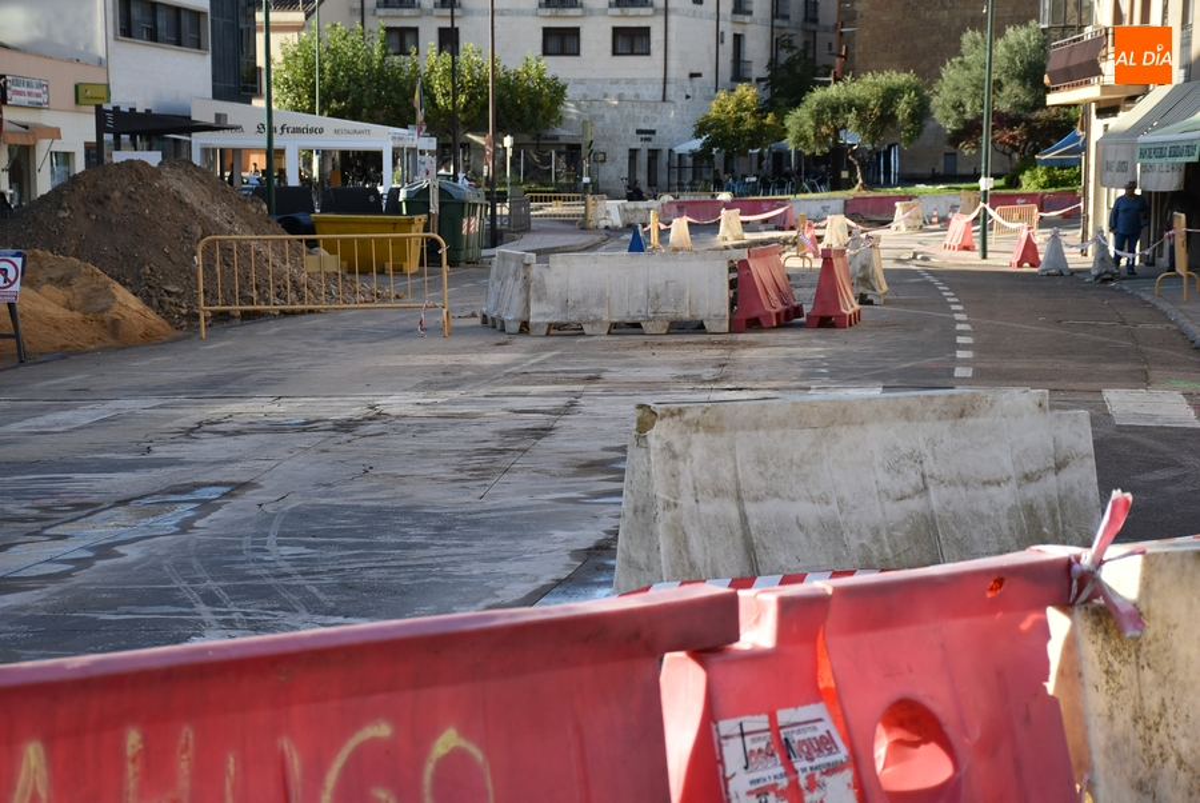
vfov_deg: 15.2
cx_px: 600
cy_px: 402
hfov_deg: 22.6
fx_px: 3003
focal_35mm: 90
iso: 280
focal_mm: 60
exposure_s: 1/500
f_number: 5.6
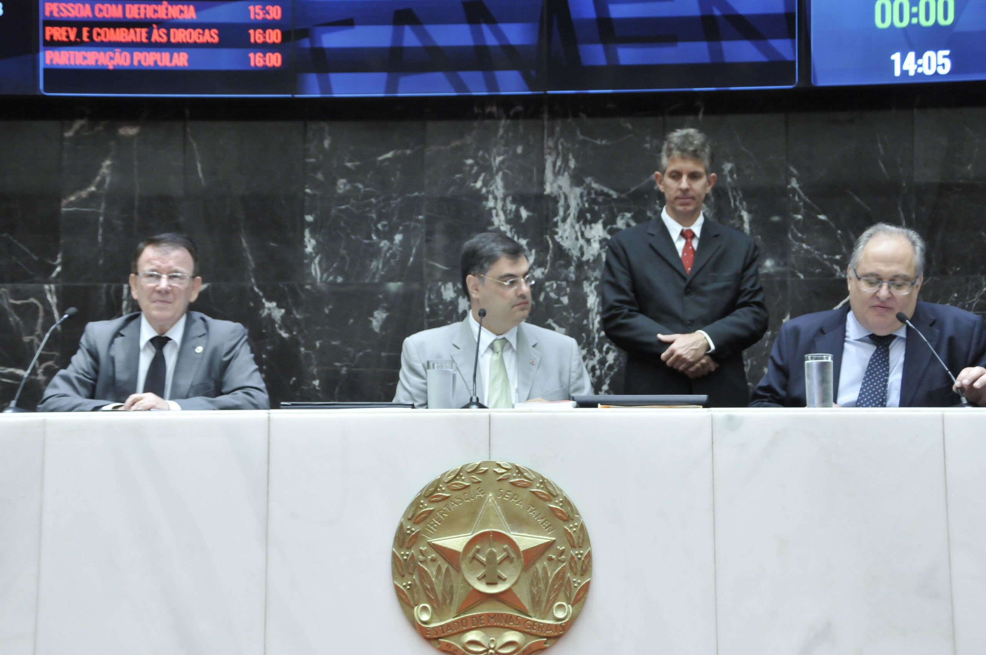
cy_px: 328
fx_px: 1559
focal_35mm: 57
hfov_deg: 35.1
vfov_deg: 23.7
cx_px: 493
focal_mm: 38
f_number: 5.6
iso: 1000
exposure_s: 1/20
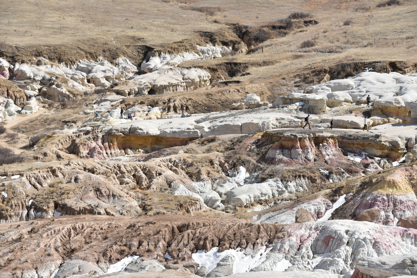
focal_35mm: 116
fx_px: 1344
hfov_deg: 17.6
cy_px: 139
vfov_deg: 11.8
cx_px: 208
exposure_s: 1/320
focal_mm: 116
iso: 100
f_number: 9
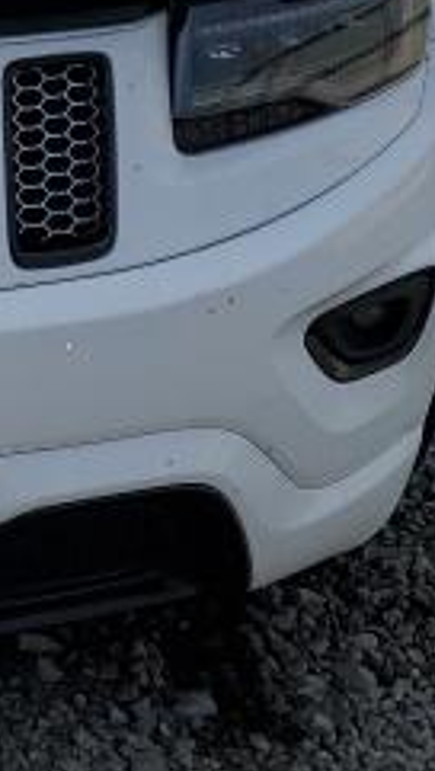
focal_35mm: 94
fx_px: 1923
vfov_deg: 21.8
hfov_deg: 12.0
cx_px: -317
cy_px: -6
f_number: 1.5
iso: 50
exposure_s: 1/10000
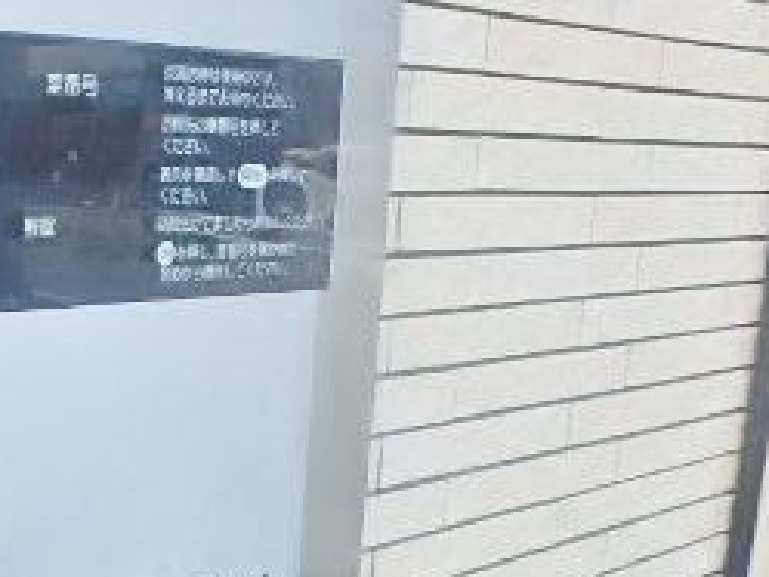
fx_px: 1200
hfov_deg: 31.7
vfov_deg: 26.7
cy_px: 441
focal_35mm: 54
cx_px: -62
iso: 400
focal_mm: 3.7
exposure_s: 1/250
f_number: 3.5
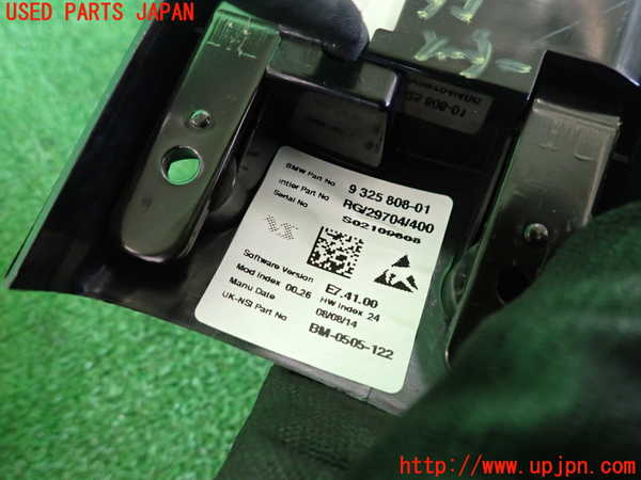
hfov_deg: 69.4
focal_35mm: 25
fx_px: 463
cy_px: 240
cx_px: 320
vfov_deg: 54.9
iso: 640
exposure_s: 1/30
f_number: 2
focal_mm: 4.5
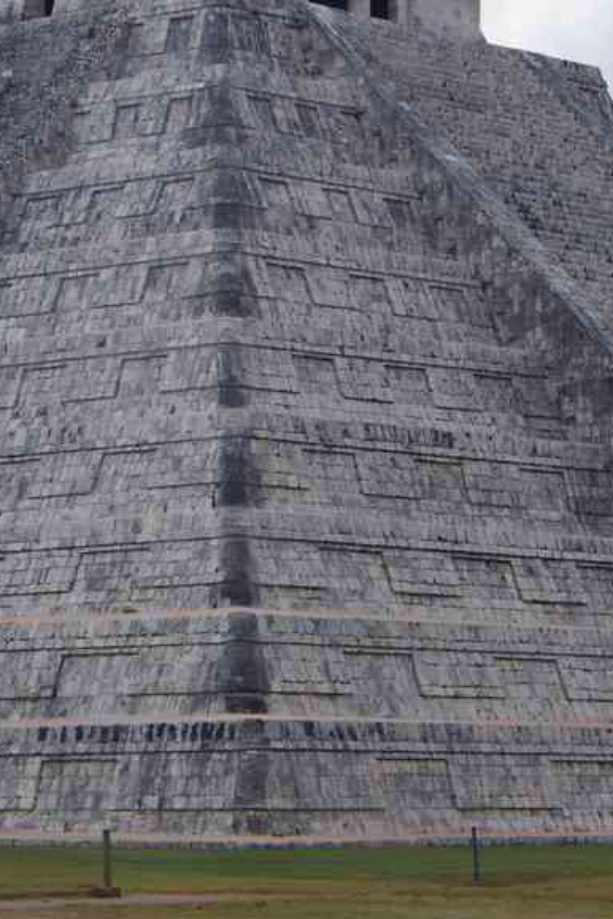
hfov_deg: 9.1
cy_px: 283
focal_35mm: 150
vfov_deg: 13.7
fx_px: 3831
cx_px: 289
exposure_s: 1/100
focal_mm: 57.5
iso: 200
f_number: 10
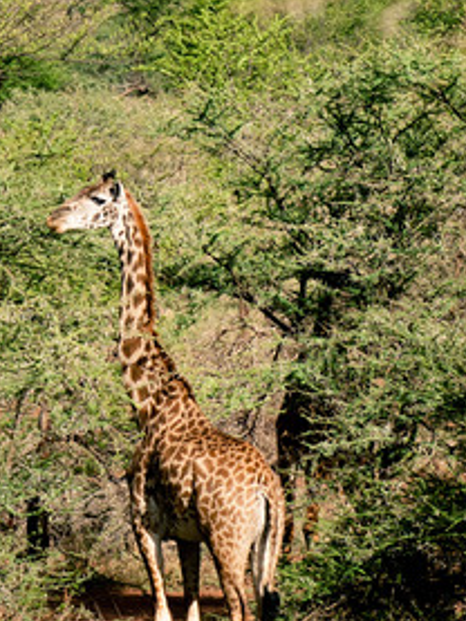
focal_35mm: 579
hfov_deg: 2.6
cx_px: -105
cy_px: -130
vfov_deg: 3.4
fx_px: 10385
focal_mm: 116
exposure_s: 1/800
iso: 400
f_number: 6.3
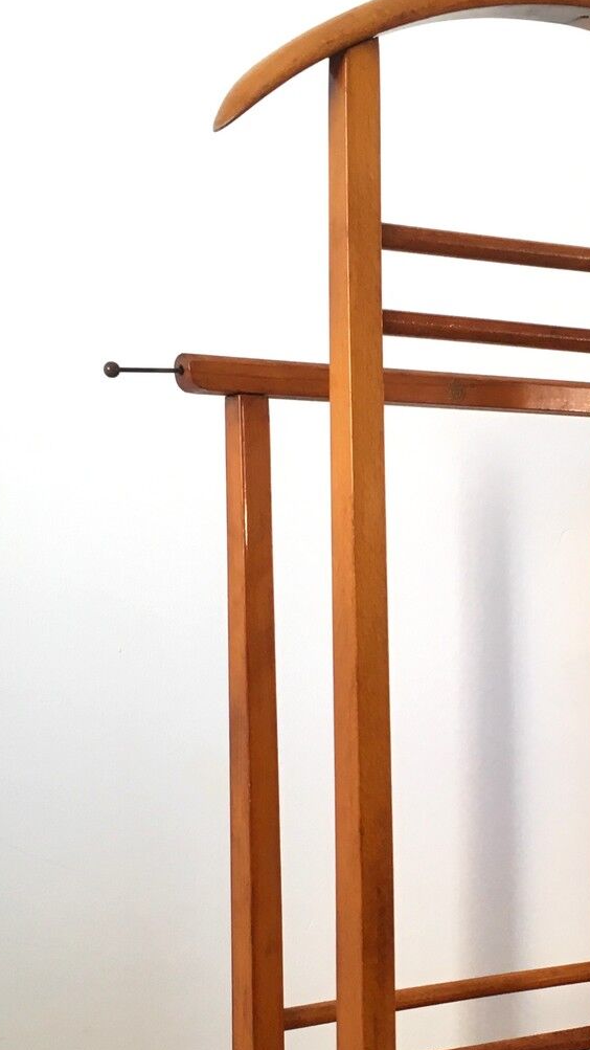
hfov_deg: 18.8
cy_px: 777
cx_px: 534
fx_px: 1753
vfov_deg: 32.7
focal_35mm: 63
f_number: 2.2
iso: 40
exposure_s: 1/33
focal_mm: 4.15
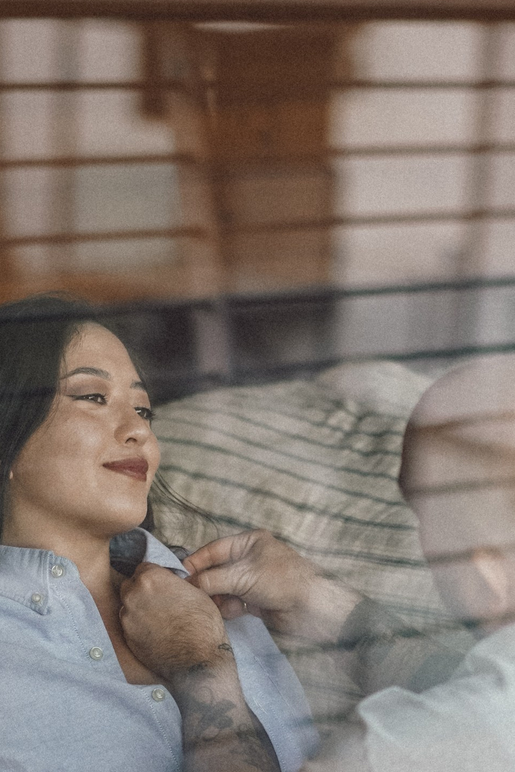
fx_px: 3368
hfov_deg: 8.7
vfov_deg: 13.0
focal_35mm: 157
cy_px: 614
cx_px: 216
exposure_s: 1/250
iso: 320
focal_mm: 55
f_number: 1.8
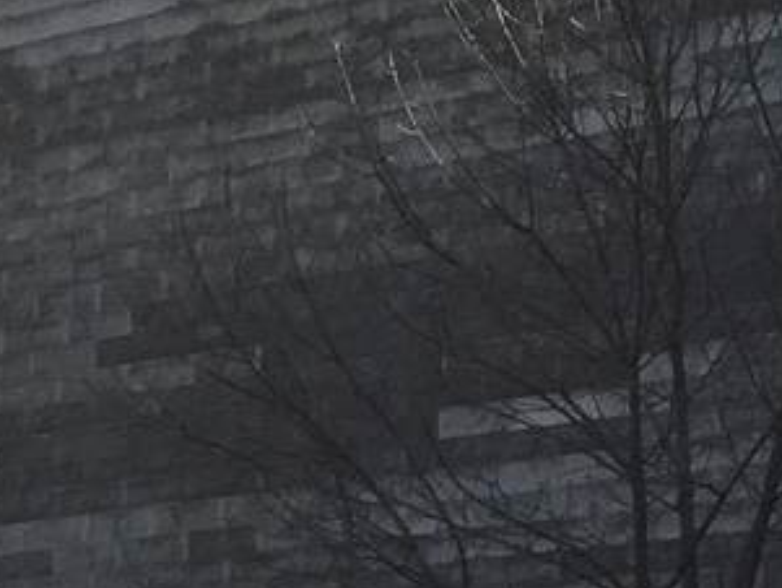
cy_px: 1114
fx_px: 3548
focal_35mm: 157
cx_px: -1307
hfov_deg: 10.3
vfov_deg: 9.0
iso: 32
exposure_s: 1/1099
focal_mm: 4.15
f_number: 2.2
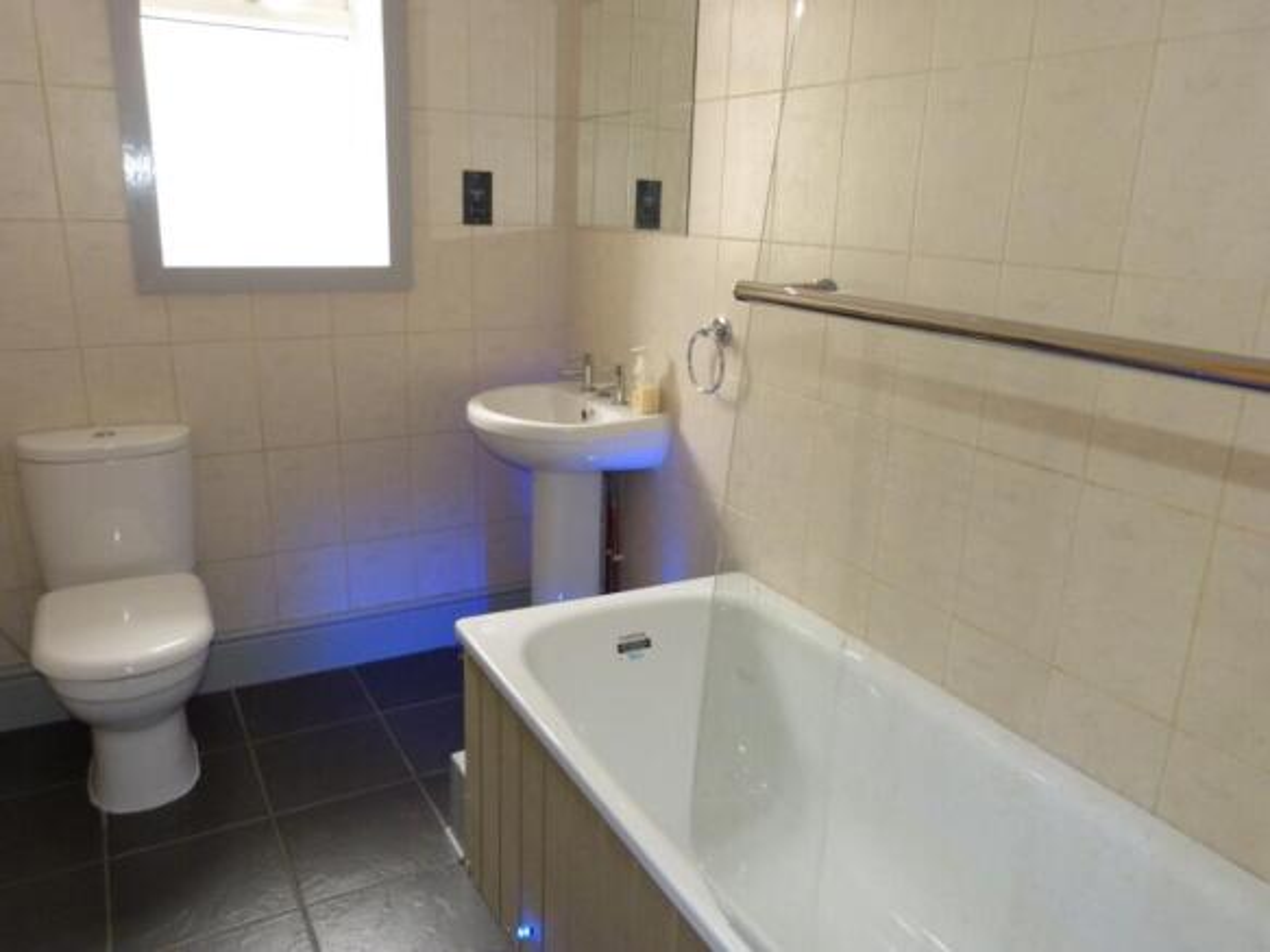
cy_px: 476
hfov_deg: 69.4
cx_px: 635
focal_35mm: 25
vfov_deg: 54.9
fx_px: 917
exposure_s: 1/60
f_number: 2.8
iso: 400
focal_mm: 4.5
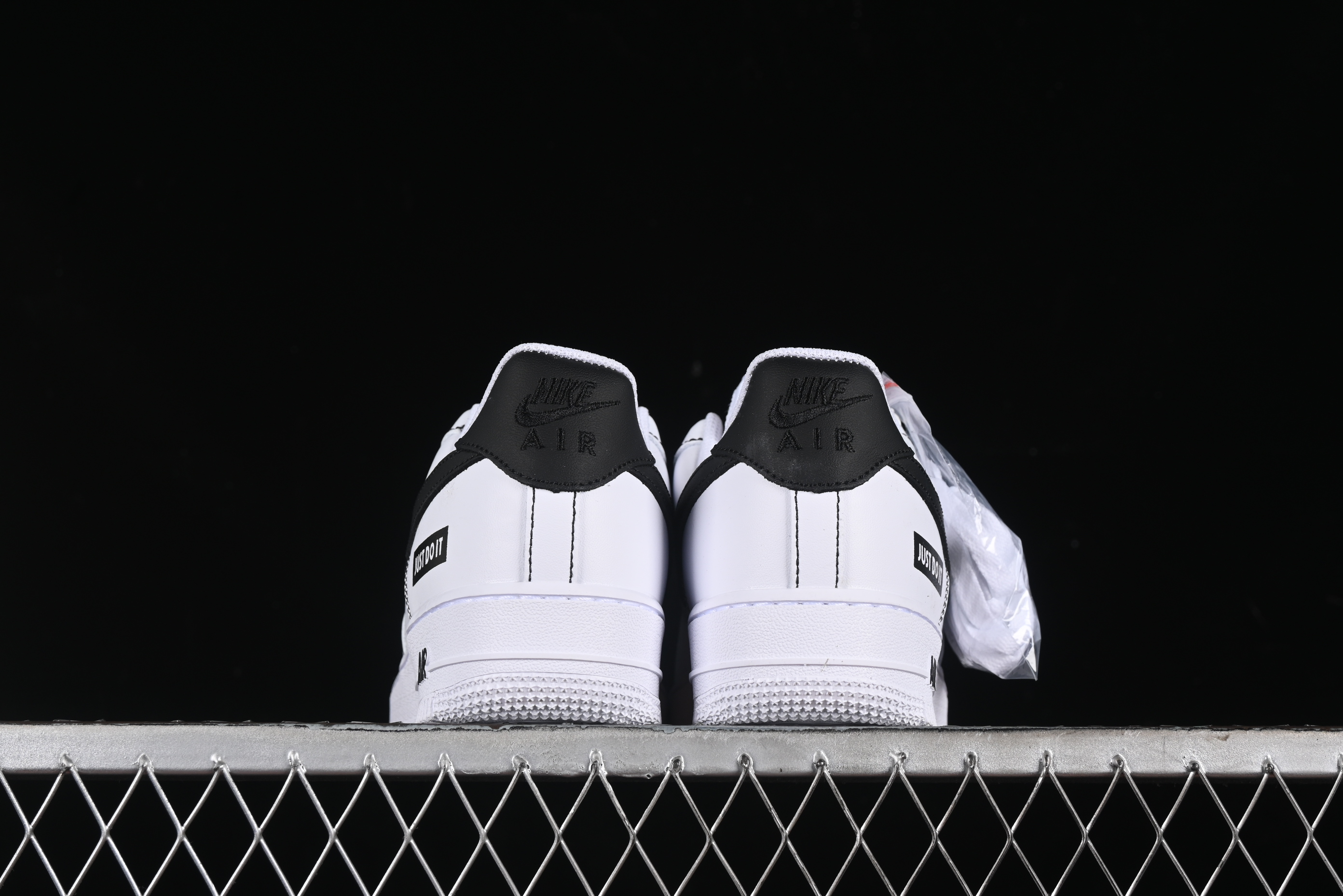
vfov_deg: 18.2
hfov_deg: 27.0
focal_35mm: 75
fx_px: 2798
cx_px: 672
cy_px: 448
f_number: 8
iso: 160
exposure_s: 1/80
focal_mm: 50
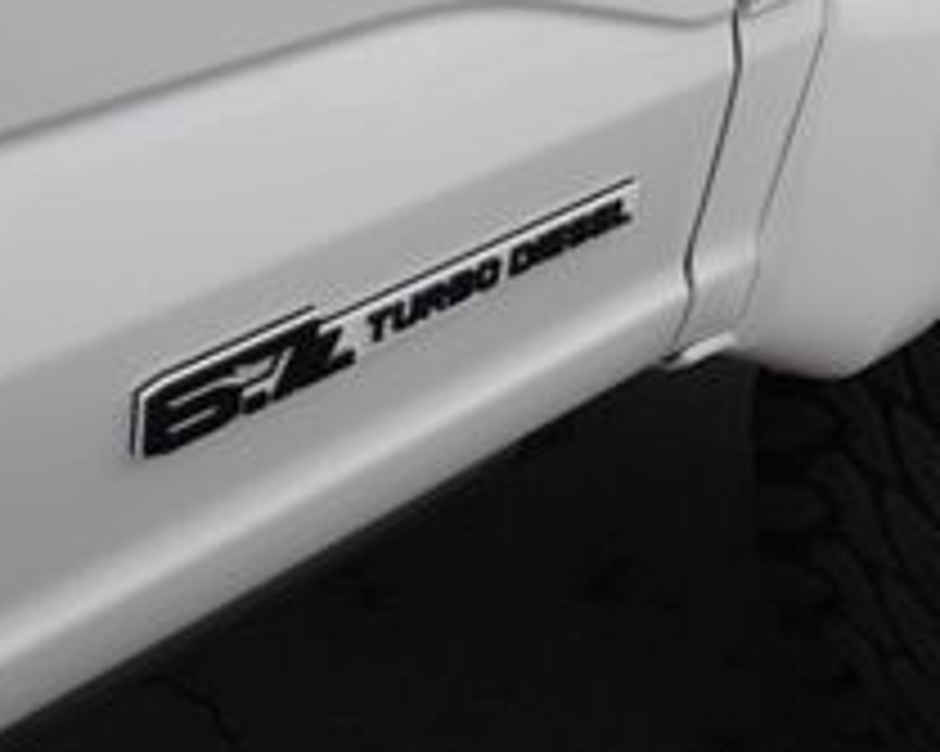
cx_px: 544
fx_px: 1919
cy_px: -198
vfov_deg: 20.4
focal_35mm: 69
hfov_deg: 27.5
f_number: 5
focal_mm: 16
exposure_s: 1/100
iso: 100
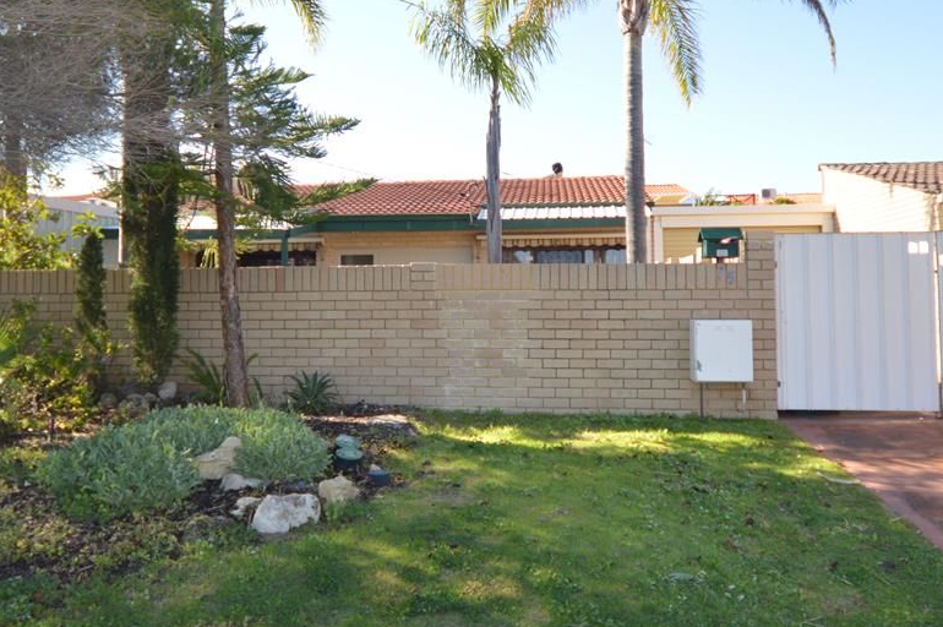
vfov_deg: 47.7
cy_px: 271
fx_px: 707
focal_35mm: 27
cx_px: 466
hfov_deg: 67.4
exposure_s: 1/160
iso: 100
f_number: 4.5
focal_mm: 12
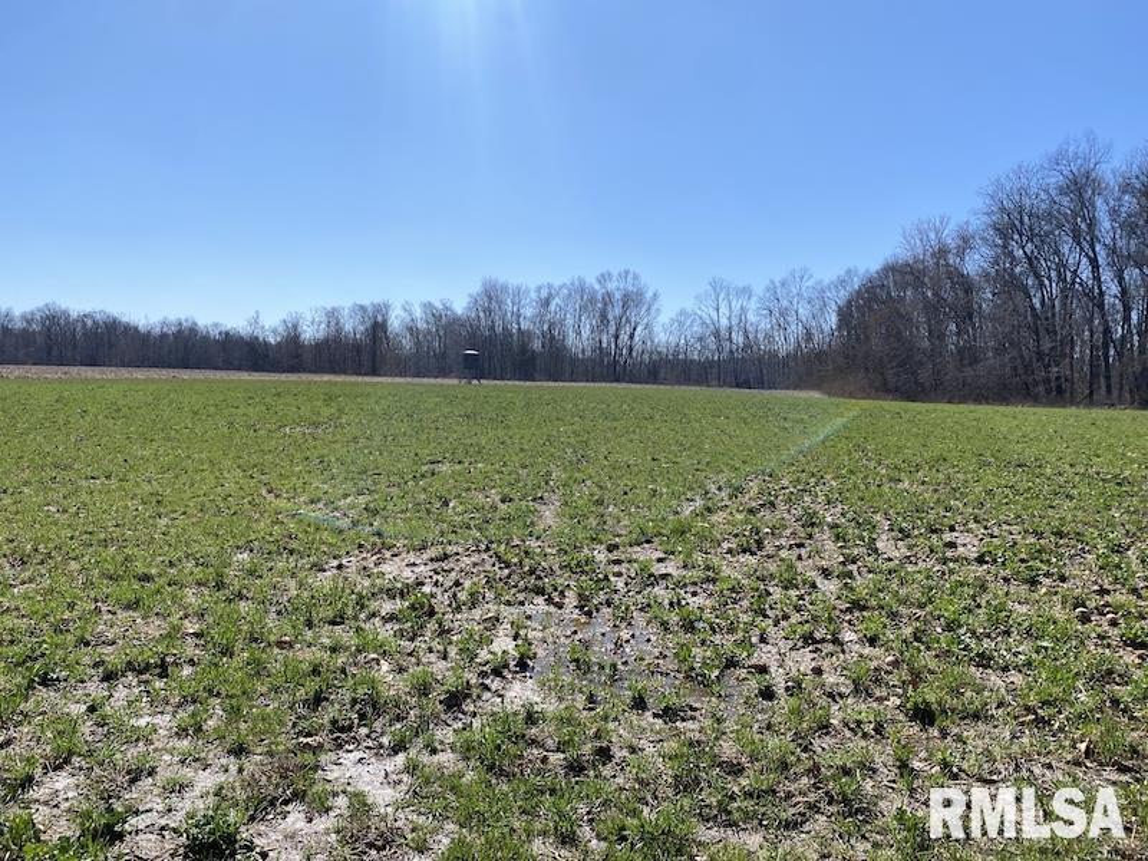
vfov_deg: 53.1
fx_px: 862
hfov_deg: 67.3
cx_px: 574
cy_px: 430
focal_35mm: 26
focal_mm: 4.25
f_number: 1.8
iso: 32
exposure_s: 1/4444
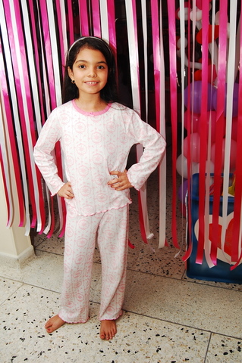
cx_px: 121
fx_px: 333
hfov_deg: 39.9
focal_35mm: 33
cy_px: 182
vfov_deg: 57.3
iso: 200
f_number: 5
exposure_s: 1/60
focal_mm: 22
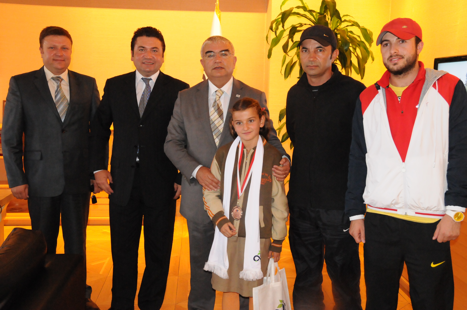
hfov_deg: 48.0
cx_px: 234
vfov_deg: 32.9
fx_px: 525
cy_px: 155
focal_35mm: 40
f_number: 7.1
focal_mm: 27
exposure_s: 1/60
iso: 3200
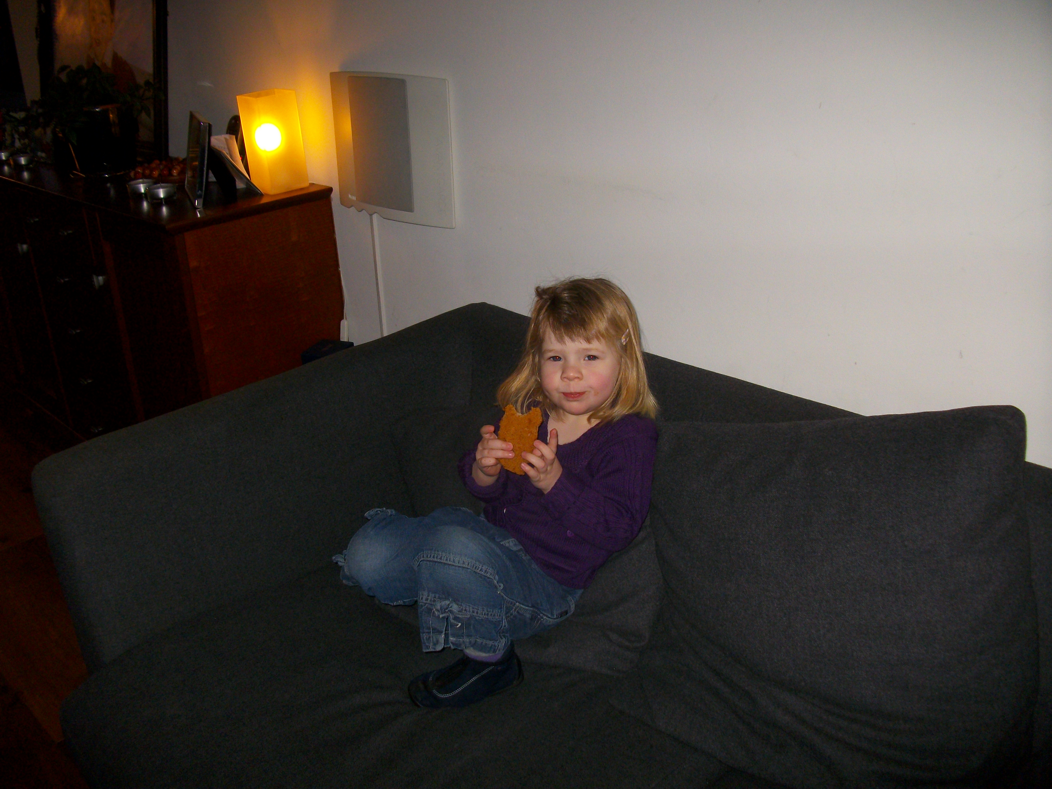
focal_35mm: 34
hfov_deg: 54.0
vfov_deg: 41.8
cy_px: 394
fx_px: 1033
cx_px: 526
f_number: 2.9
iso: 150
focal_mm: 5.7
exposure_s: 1/40
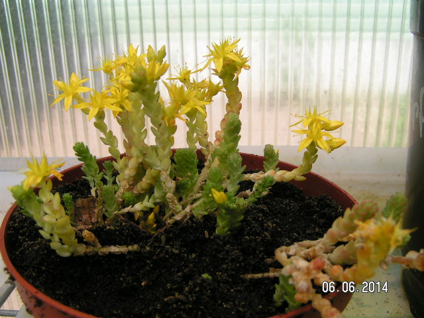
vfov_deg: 37.7
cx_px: 212
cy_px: 159
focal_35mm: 38
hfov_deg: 49.0
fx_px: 465
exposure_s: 1/160
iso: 50
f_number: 5
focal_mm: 5.8
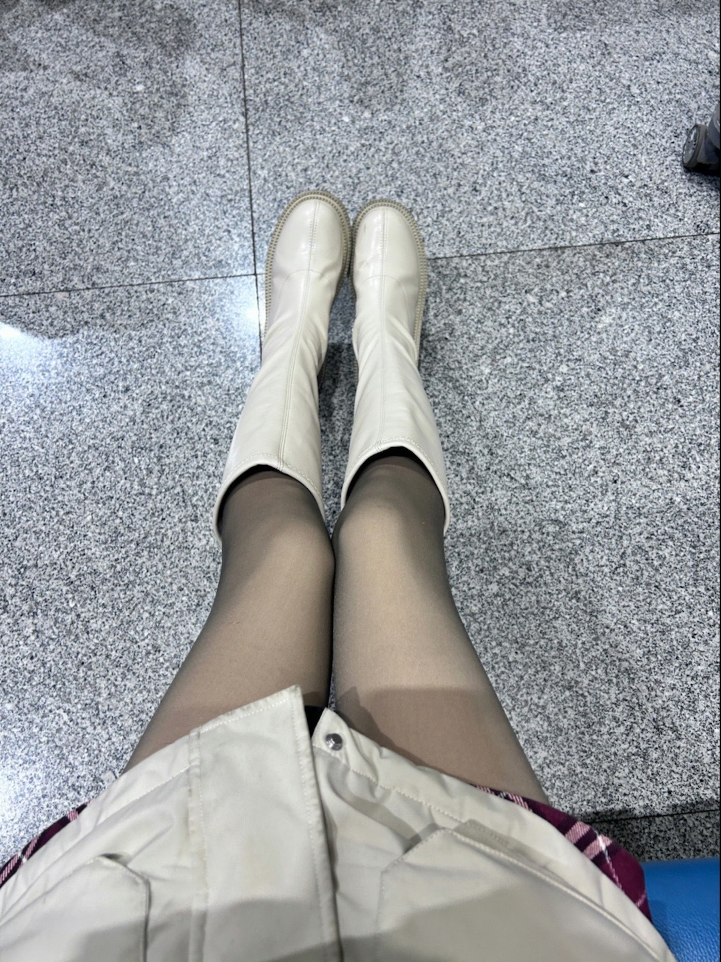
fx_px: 722
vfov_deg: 67.3
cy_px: 481
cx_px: 360
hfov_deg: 53.1
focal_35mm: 26
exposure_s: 1/50
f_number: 1.5
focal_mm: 5.7
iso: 80
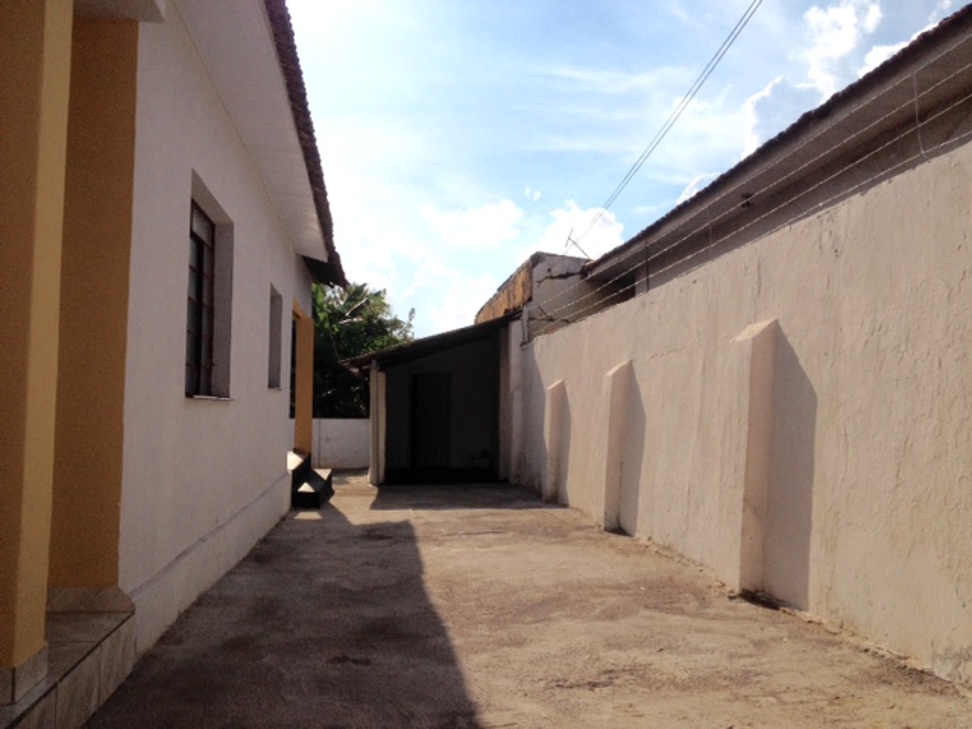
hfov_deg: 52.6
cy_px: 364
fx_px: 983
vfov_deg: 40.7
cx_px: 486
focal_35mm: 35
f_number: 2.4
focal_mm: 4.28
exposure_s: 1/4608
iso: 50
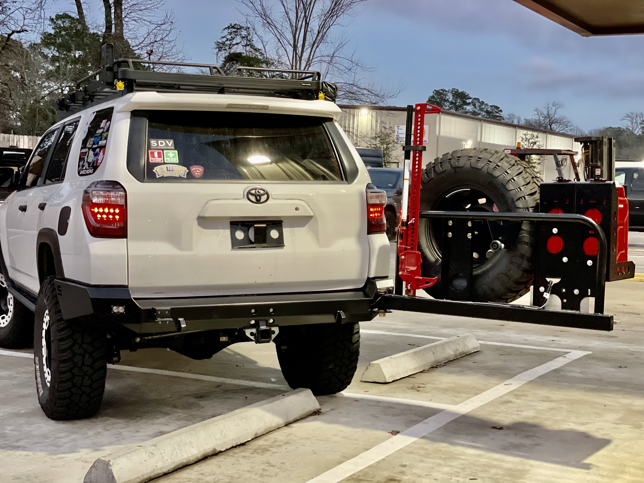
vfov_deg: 28.0
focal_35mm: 52
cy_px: 242
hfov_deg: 36.8
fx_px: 967
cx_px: 322
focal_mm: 6
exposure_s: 1/40
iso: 400
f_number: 2
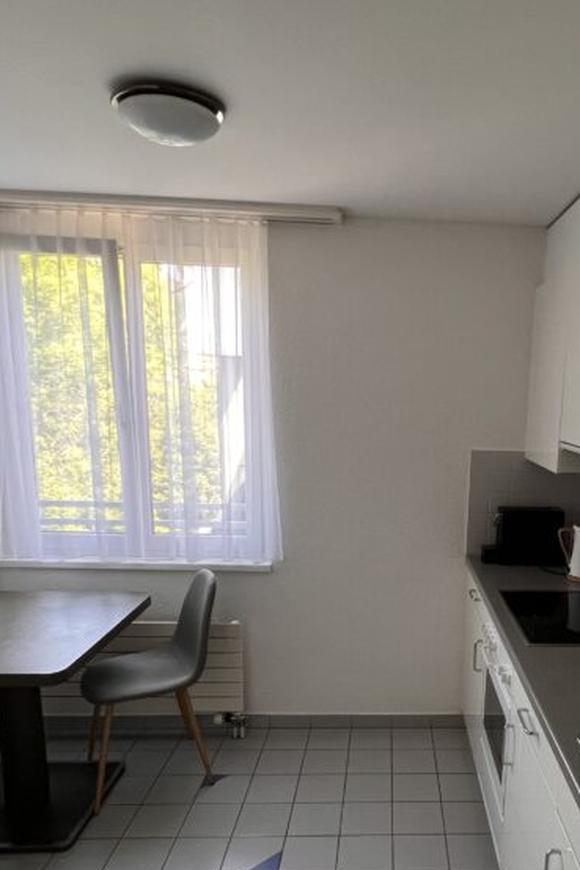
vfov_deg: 70.7
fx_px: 604
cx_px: 435
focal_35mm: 25
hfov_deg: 49.2
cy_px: 525
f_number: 1.8
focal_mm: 1.57
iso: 125
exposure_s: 1/99
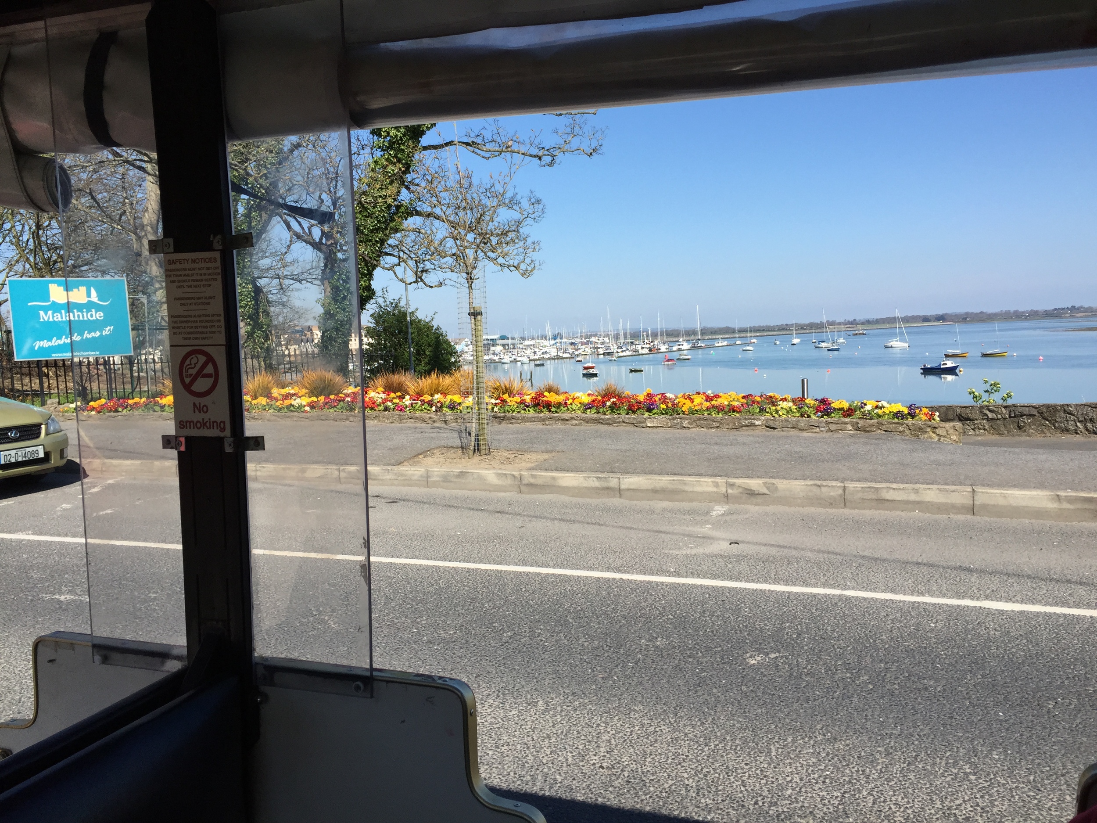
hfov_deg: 61.7
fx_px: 919
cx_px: 548
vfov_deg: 48.2
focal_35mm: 29
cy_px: 412
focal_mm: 4.15
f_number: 2.2
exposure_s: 1/1883
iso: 32
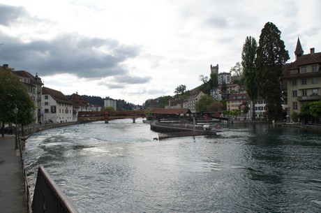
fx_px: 240
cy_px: 106
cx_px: 160
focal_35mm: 27
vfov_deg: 47.8
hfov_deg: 67.5
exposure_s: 1/250
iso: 100
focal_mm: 18
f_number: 7.1
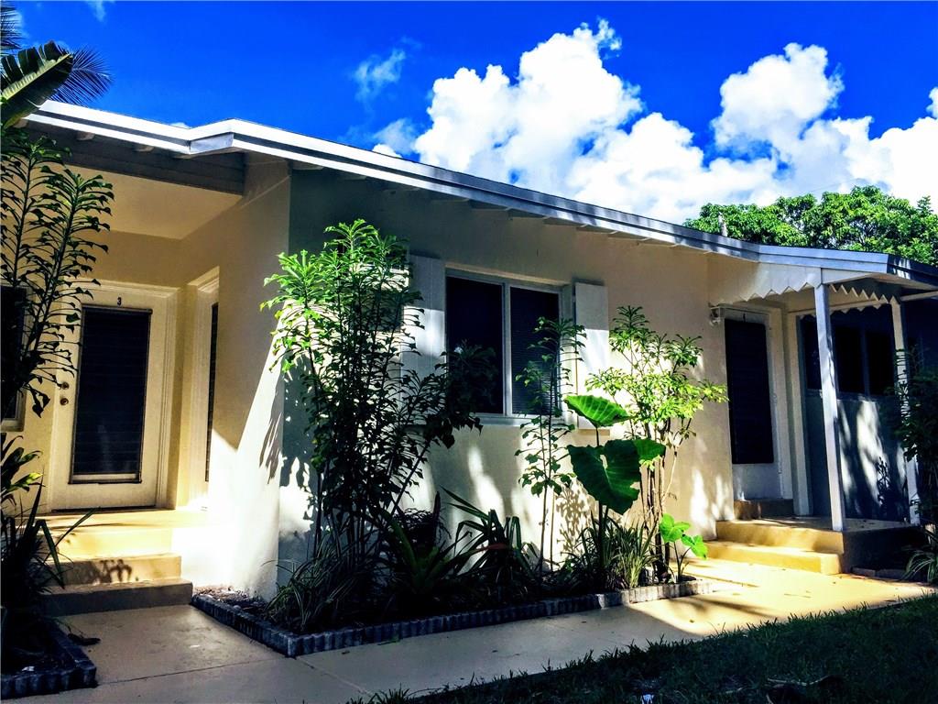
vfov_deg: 48.2
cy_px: 352
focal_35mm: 29
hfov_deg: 61.7
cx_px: 469
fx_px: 786
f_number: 2.2
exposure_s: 1/1980
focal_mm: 4.15
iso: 32
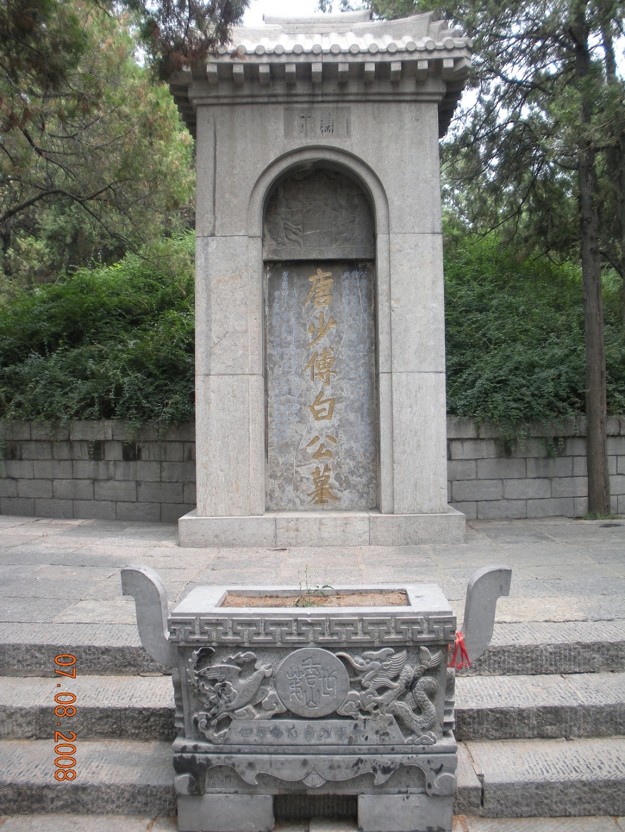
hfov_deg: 39.7
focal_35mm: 36
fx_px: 866
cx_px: 312
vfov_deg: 51.3
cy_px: 416
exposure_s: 1/125
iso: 64
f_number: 3.5
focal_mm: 6.3
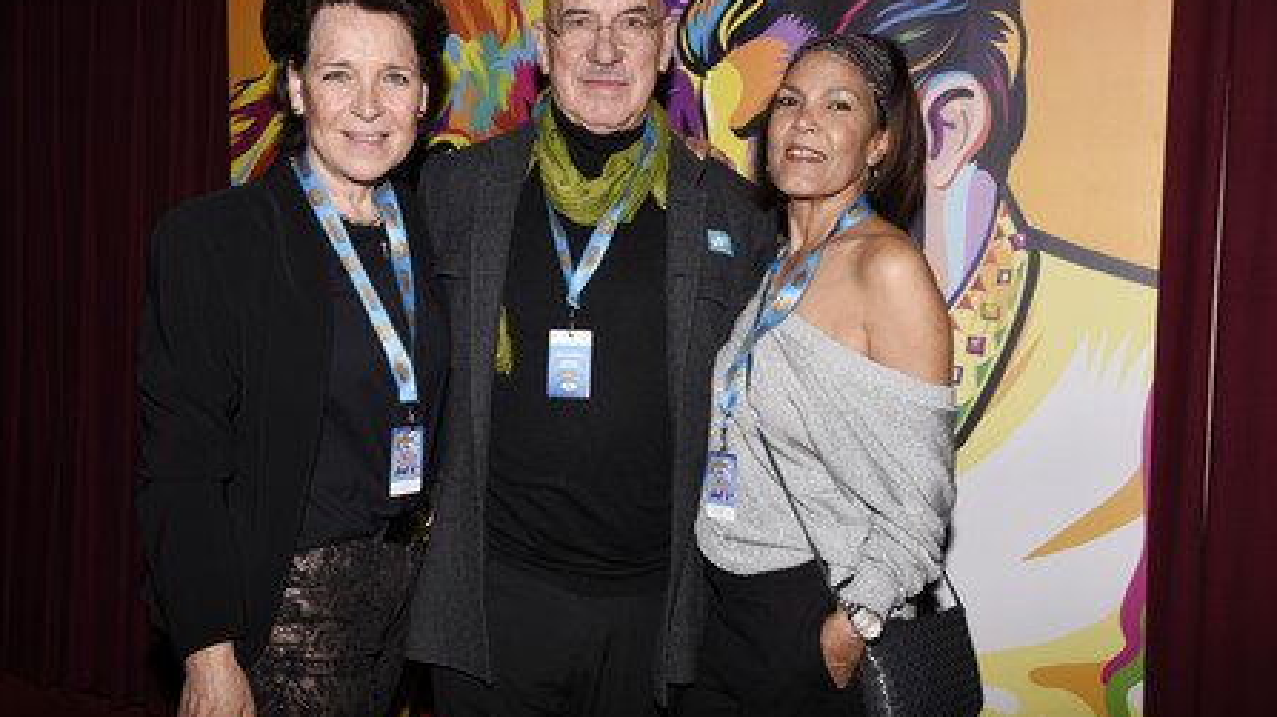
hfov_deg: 54.0
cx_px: 641
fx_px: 1252
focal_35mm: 37
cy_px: 343
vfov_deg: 31.9
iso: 160
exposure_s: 1/160
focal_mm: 35
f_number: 6.3
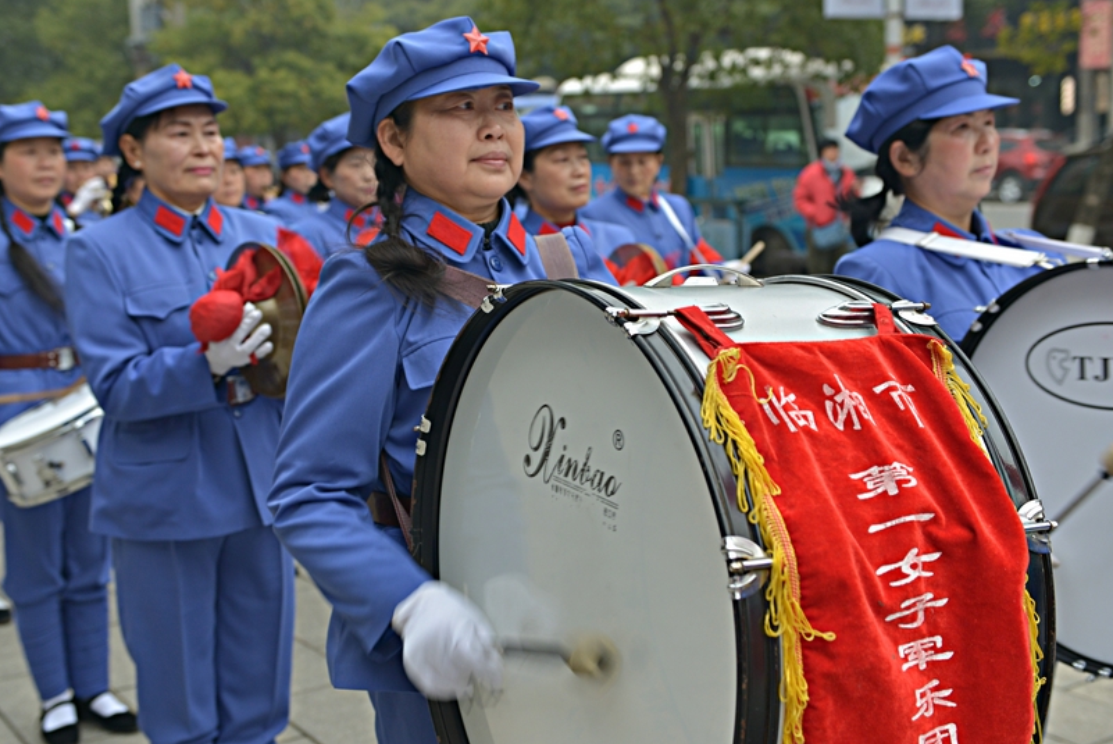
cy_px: 375
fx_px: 1423
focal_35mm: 46
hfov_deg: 42.7
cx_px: 522
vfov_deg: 29.3
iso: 400
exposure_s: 1/80
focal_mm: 36
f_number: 3.5
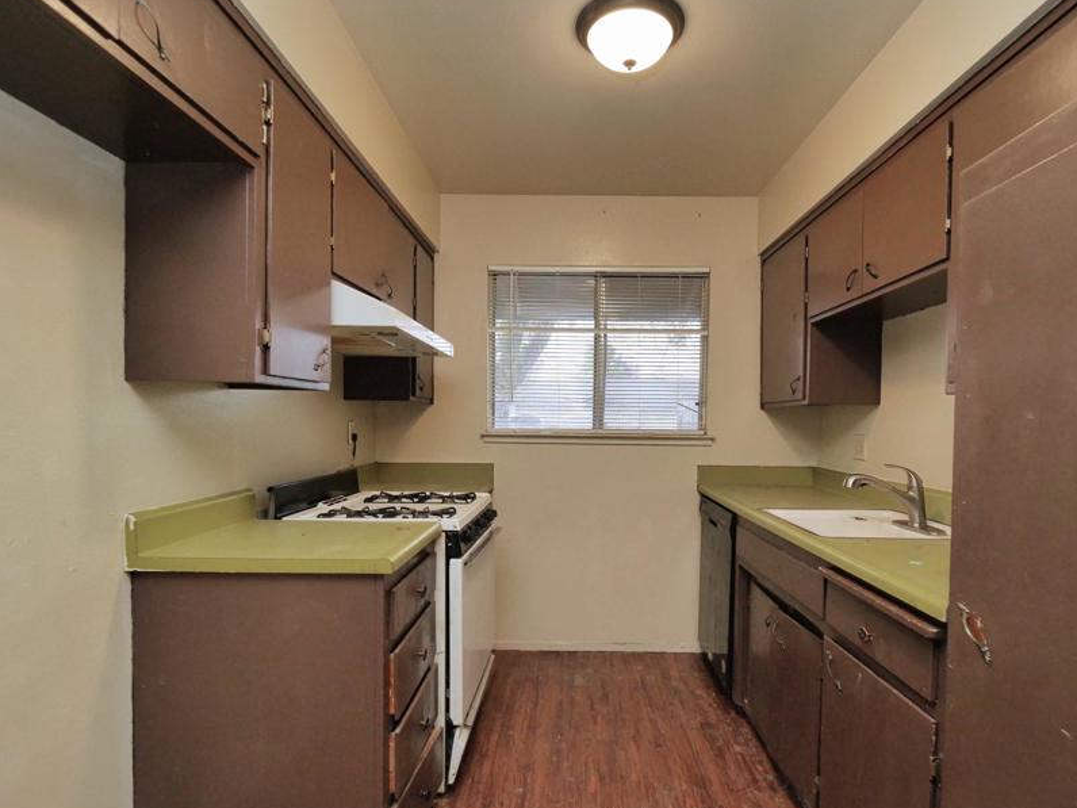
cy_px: 439
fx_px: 560
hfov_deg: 87.6
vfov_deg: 71.5
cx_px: 583
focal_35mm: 18
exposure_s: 1/160
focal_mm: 7
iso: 800
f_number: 4
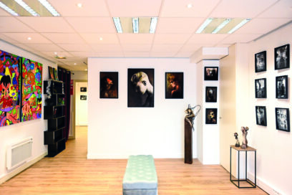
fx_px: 195
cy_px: 98
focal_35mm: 24
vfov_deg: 53.1
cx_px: 146
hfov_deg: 73.7
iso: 3200
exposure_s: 1/100
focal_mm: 24
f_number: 5
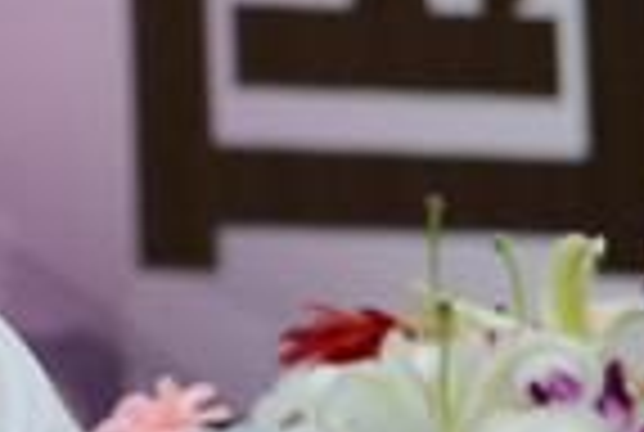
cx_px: -27
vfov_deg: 1.5
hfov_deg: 2.2
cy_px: 202
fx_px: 16492
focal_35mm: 920
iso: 800
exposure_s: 1/30
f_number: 5.6
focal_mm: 220
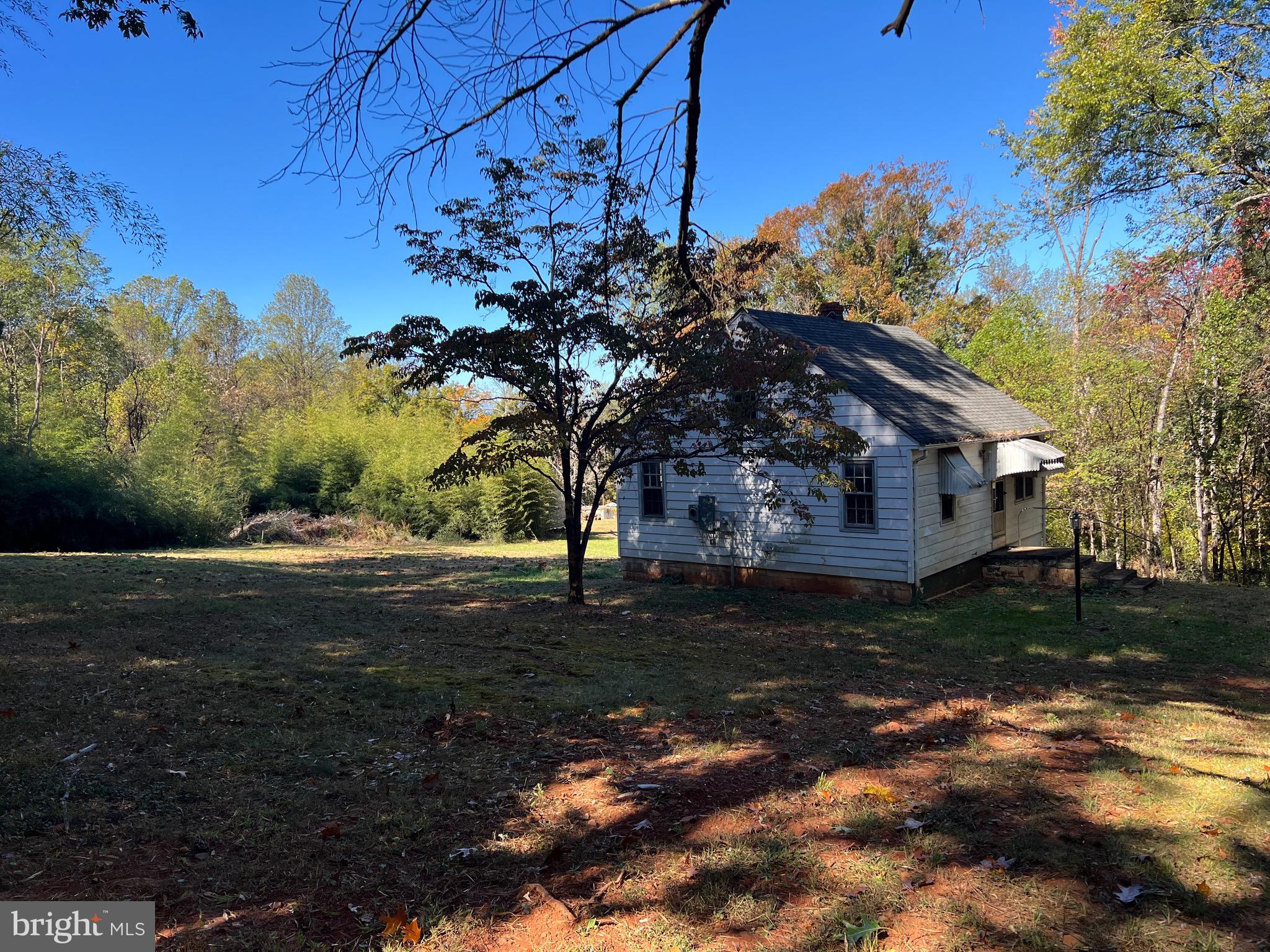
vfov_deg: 53.1
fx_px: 954
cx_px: 635
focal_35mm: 26
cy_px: 476
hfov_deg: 67.3
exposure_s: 1/1224
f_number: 1.5
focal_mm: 5.7
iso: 50
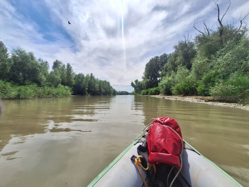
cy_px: 94
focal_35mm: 13
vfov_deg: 89.9
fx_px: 94
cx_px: 124
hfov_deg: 106.2
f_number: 2.2
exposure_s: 1/3731
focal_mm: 1.74
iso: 40
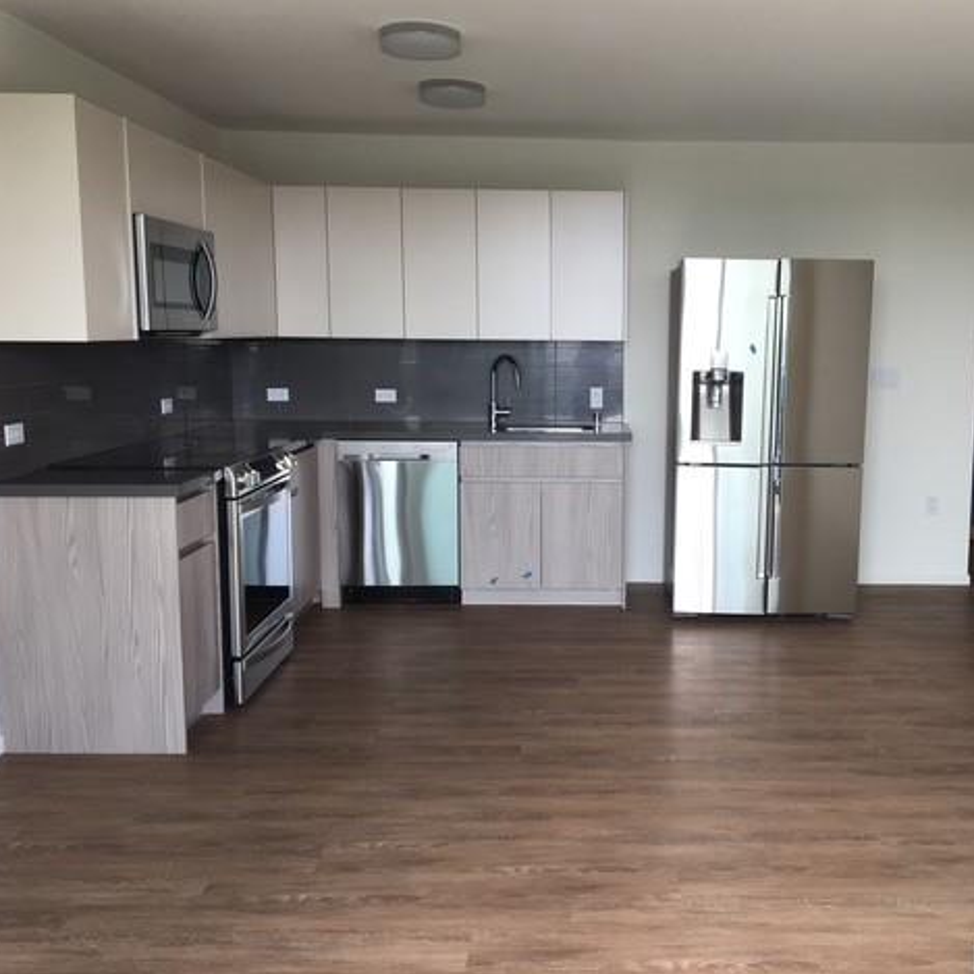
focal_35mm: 35
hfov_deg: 46.8
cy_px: 480
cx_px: 615
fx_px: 1114
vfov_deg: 47.2
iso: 40
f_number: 2.2
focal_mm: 4.15
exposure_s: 1/120
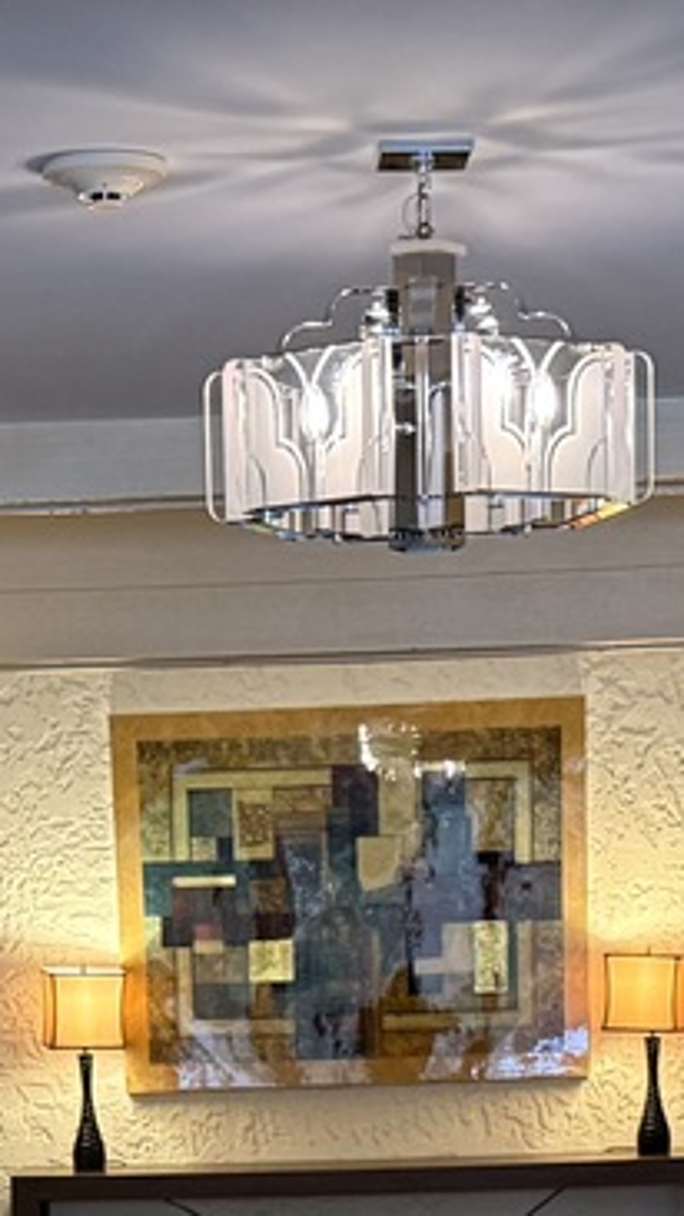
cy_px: 1588
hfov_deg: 11.8
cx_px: 302
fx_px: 3320
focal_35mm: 103
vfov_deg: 19.2
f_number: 1.78
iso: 400
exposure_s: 1/60
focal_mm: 6.76
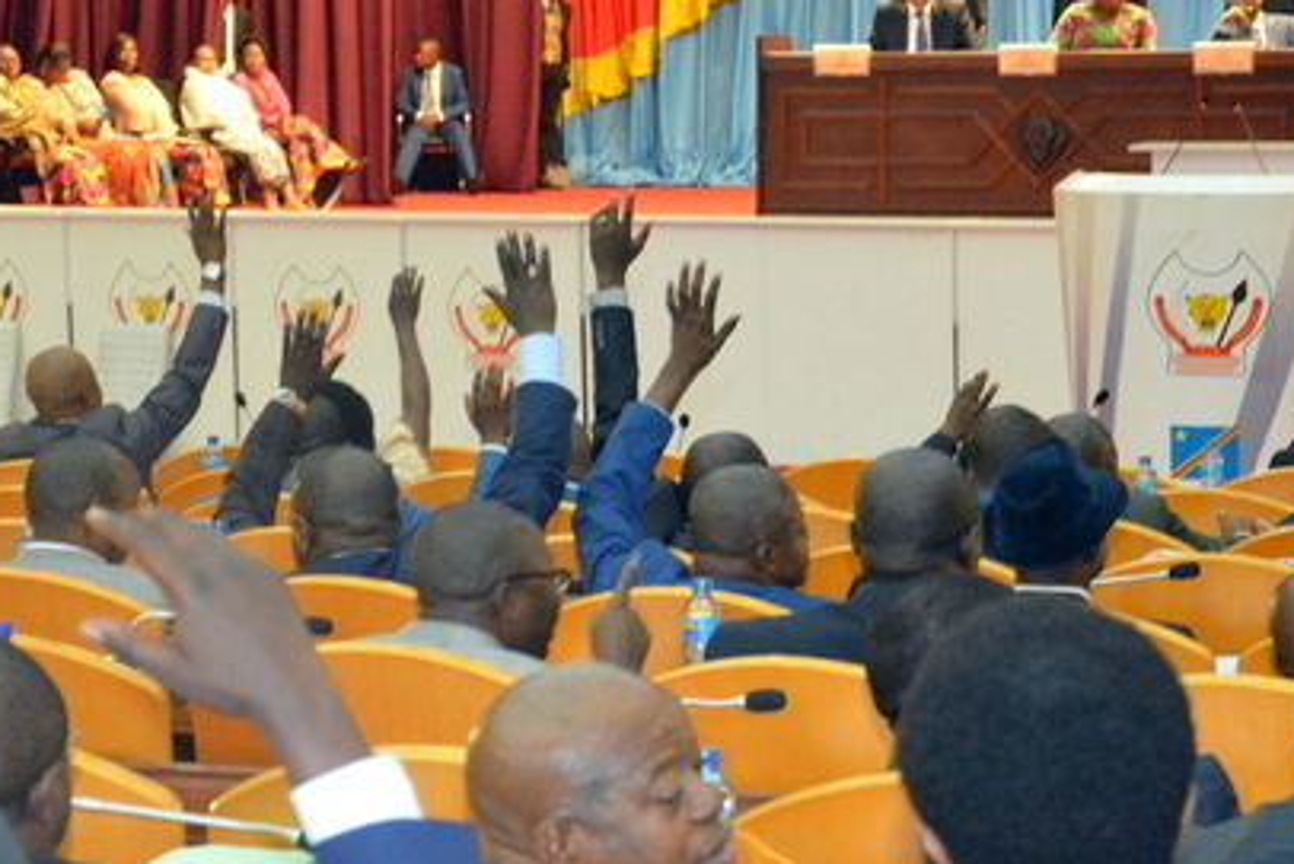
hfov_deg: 15.4
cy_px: 469
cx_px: 672
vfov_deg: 10.3
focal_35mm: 133
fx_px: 4782
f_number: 4.8
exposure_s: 1/80
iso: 5600
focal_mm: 45
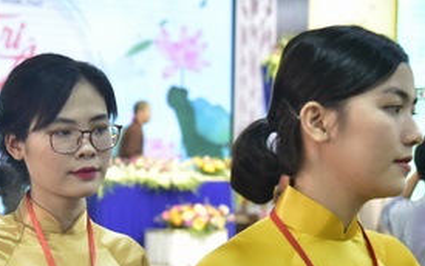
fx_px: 1228
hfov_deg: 19.4
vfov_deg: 12.3
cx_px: 74
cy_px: 173
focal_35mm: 106
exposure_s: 1/60
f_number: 4
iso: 2000
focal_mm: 44
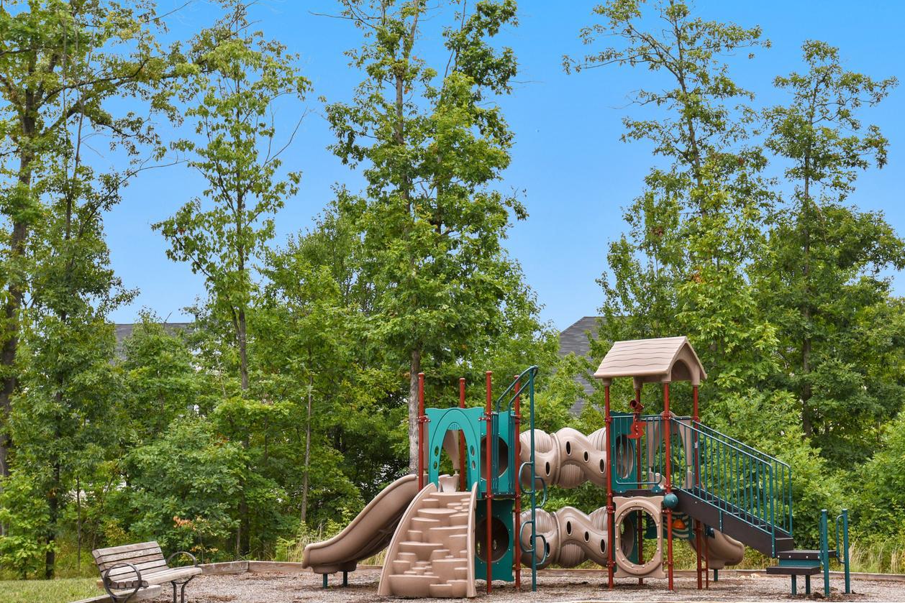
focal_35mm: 57
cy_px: 359
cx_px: 587
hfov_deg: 34.8
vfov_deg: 23.7
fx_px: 1433
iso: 400
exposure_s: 1/320
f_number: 9
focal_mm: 35
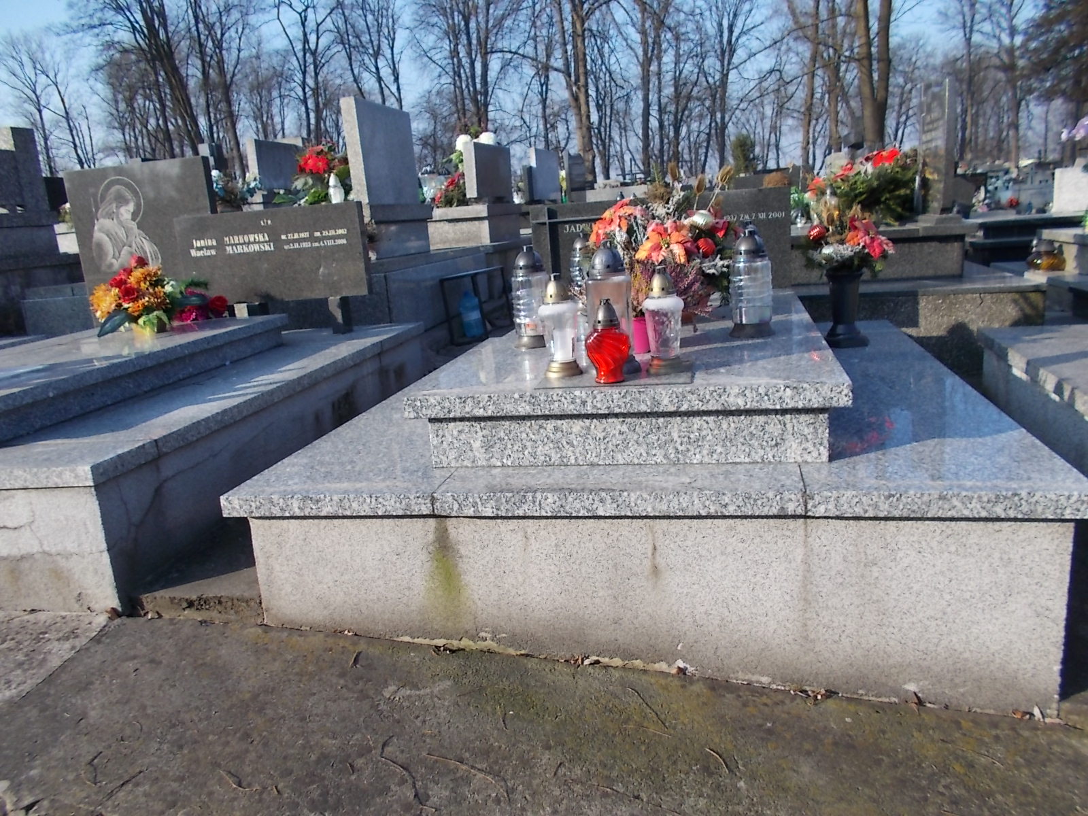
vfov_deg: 53.1
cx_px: 544
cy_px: 408
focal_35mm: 26
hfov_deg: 67.3
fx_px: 817
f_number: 8
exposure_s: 1/80
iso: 80
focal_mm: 4.6
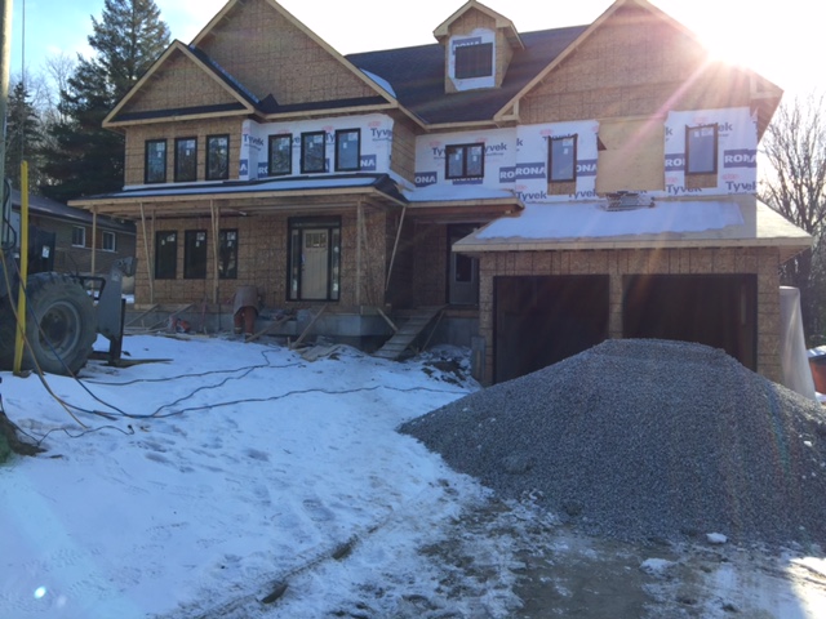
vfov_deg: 48.2
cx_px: 413
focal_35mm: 29
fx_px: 692
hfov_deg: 61.7
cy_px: 310
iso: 32
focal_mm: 4.15
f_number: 2.2
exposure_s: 1/775
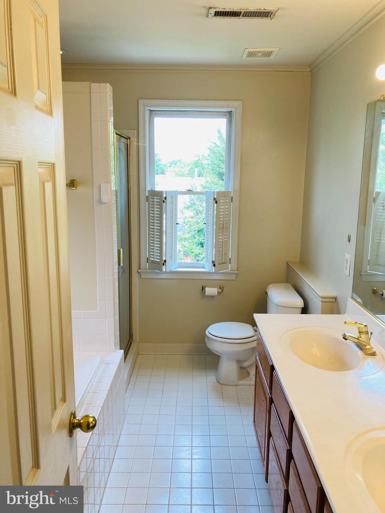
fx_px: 415
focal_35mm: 28
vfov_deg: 63.4
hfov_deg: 49.7
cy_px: 256
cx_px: 192
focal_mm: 3.99
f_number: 1.8
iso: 32
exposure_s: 1/120
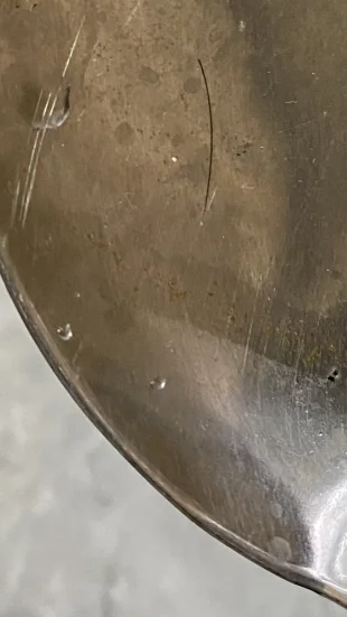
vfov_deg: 27.7
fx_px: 1210
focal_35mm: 74
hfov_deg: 15.4
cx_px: 466
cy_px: 75
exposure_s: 1/58
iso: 500
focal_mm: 4.25
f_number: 1.8
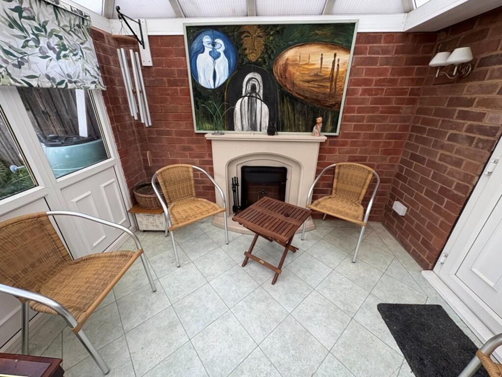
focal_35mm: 14
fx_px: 203
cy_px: 188
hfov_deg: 102.0
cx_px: 251
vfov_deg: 85.7
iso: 200
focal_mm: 2.22
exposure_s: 1/94
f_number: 2.2
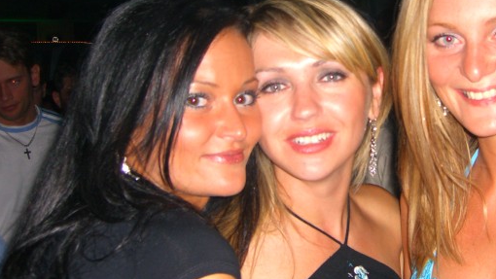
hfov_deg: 31.6
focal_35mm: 65
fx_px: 855
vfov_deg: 18.5
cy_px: 107
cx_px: 386
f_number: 2.8
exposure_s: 1/60
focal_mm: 7.9
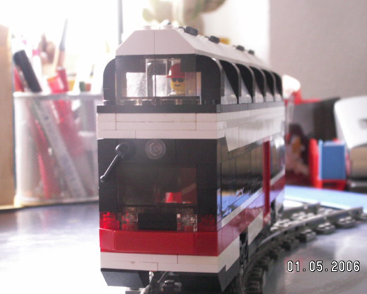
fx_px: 706
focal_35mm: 65
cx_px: 196
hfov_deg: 29.1
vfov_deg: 23.5
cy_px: 147
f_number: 3.2
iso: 160
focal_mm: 10.28
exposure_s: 1/25
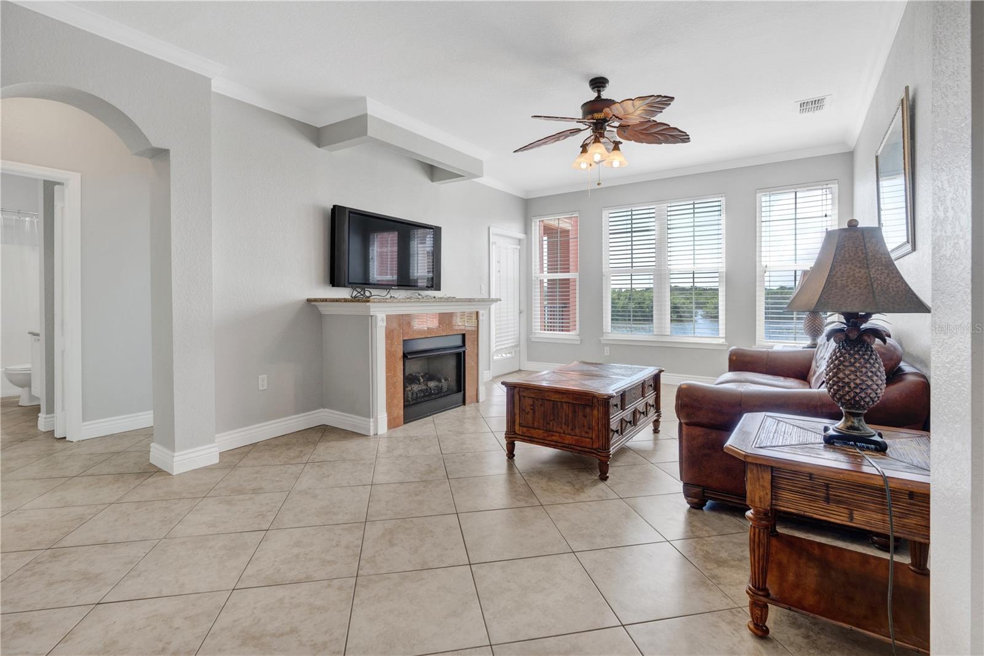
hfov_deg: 96.7
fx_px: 437
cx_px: 492
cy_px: 328
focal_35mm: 16
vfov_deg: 73.7
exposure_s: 1/30
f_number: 8
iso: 400
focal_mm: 16
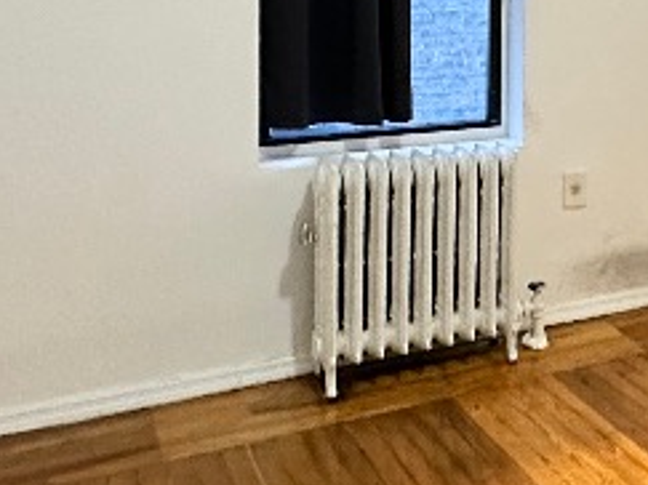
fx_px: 1104
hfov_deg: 27.4
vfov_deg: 23.8
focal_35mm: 59
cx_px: 843
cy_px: 3
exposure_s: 1/60
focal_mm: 2.22
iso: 800
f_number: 2.2
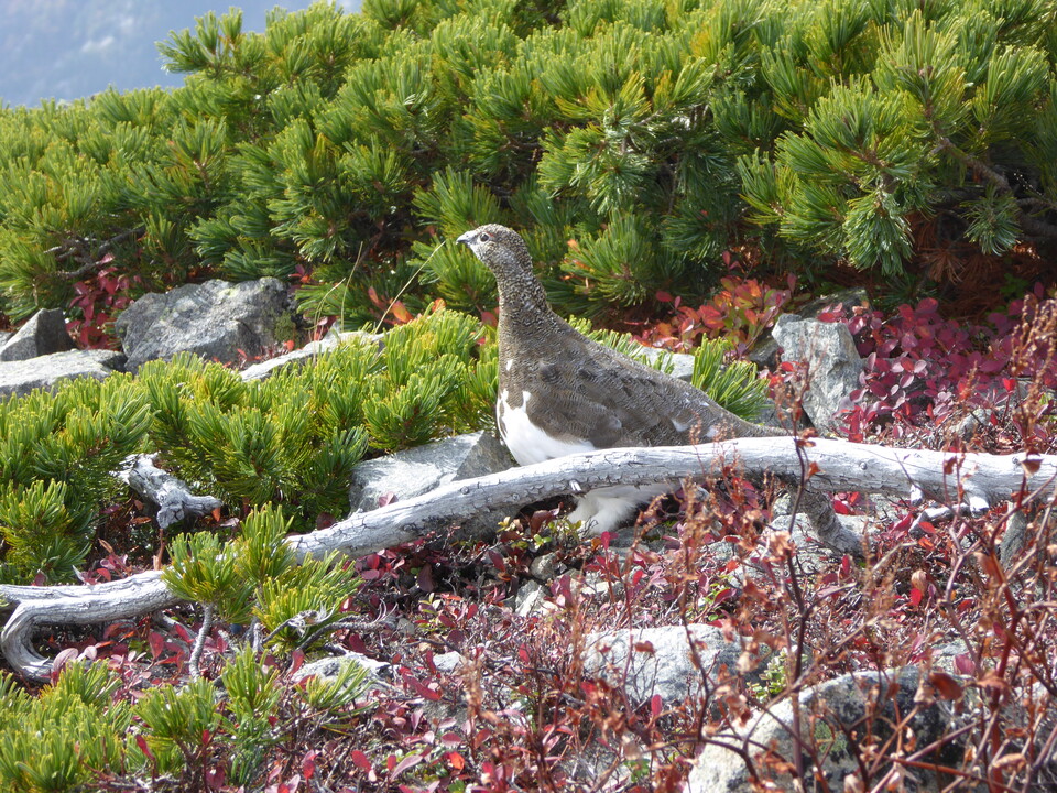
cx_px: 528
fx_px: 4855
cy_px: 396
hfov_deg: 12.4
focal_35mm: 159
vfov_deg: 9.3
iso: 100
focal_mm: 25.6
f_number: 5.4
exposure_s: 1/125
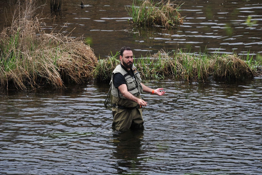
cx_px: 131
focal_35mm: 300
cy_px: 88
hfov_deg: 6.9
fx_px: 2182
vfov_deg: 4.6
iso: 400
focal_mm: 300
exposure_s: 1/320
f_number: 9
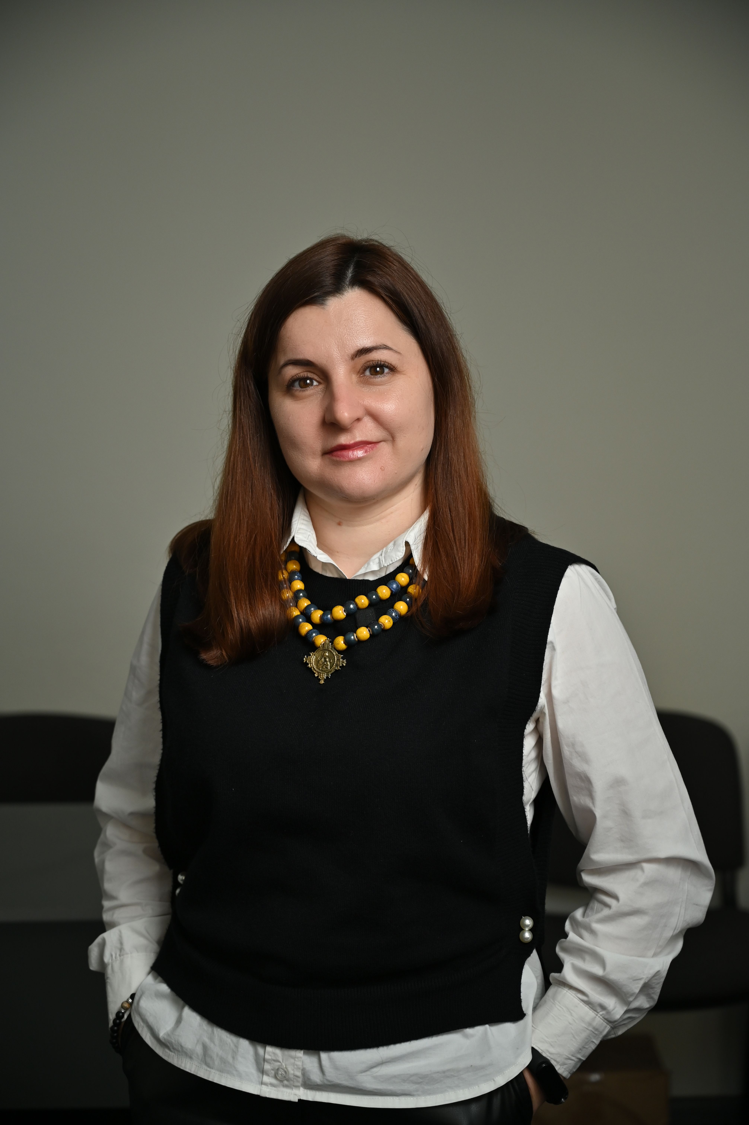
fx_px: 2187
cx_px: 374
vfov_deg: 28.9
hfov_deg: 19.4
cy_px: 562
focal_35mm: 70
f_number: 4
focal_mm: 70
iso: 320
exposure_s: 1/100
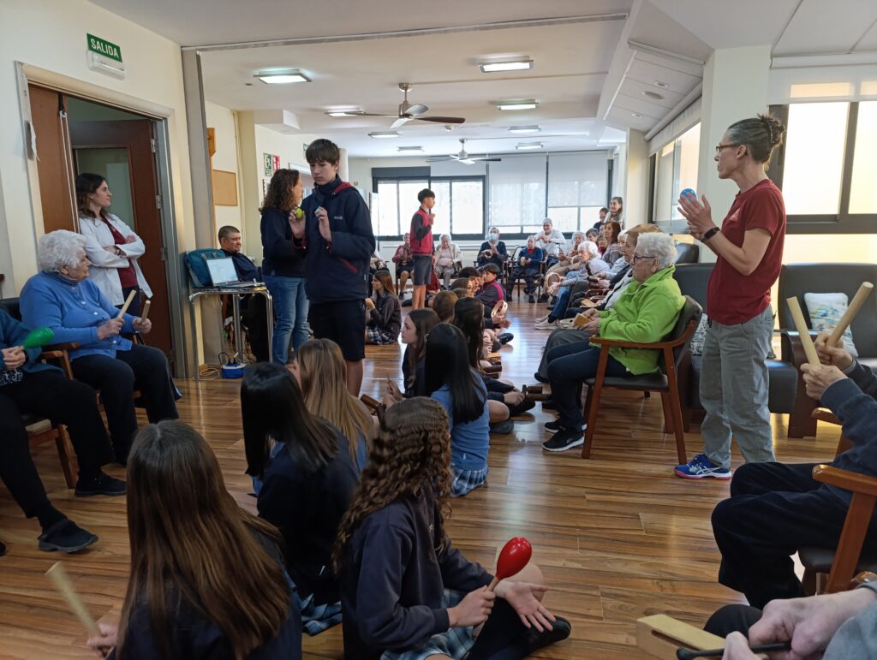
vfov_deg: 59.0
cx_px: 438
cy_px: 330
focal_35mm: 23
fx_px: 584
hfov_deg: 73.8
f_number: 1.6
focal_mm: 6.14
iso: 1250
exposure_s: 1/100
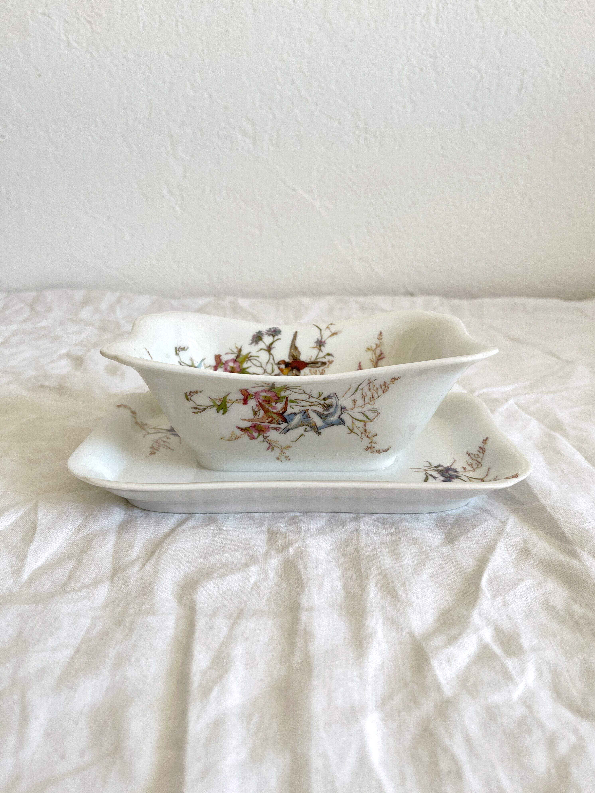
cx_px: 298
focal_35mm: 26
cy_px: 396
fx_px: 596
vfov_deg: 67.3
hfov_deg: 53.1
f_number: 1.6
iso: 50
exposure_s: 1/310
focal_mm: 5.1
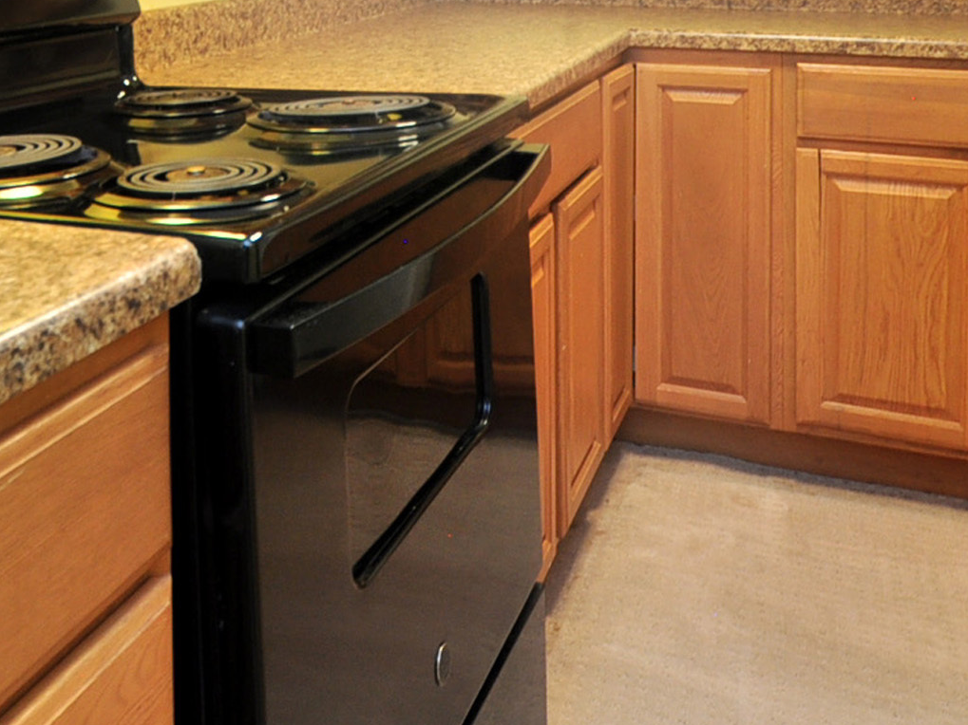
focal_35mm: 41
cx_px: 221
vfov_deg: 31.0
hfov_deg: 44.0
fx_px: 1146
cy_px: -87
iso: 320
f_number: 4.5
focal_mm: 10
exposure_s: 1/15
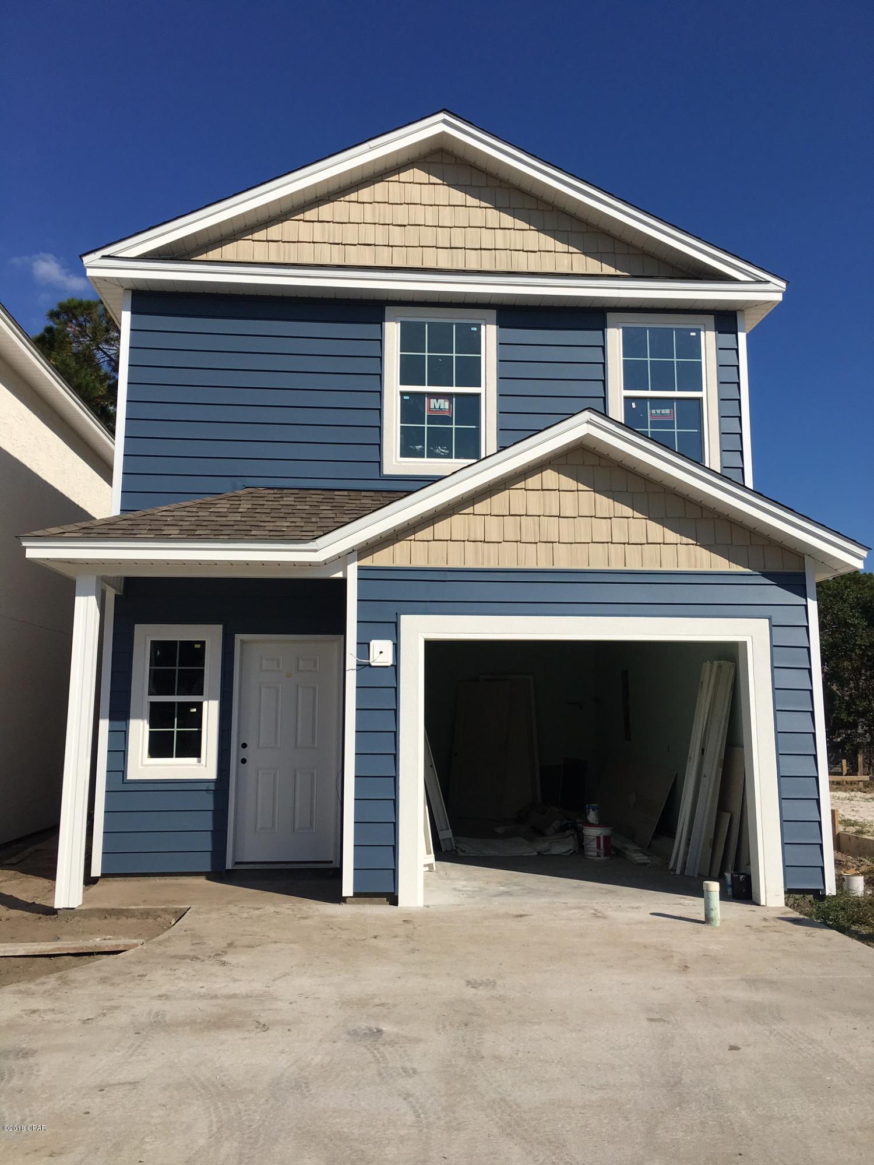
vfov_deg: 61.7
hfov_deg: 48.2
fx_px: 976
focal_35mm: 29
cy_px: 582
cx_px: 437
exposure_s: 1/3497
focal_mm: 4.15
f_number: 2.2
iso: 25
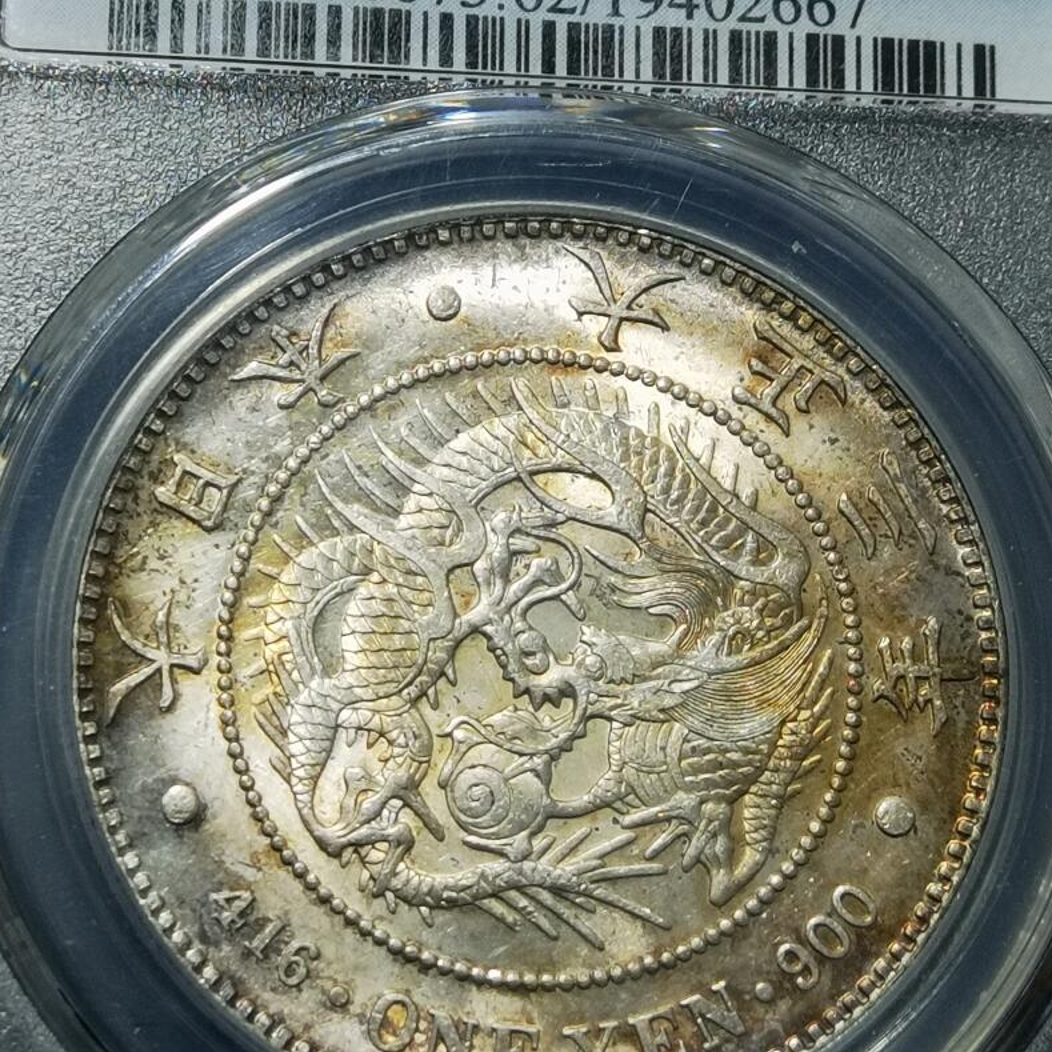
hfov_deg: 14.0
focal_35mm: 125
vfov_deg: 13.9
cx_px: 527
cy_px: 365
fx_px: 4298
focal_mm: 6.67
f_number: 1.9
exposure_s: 1/100
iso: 64
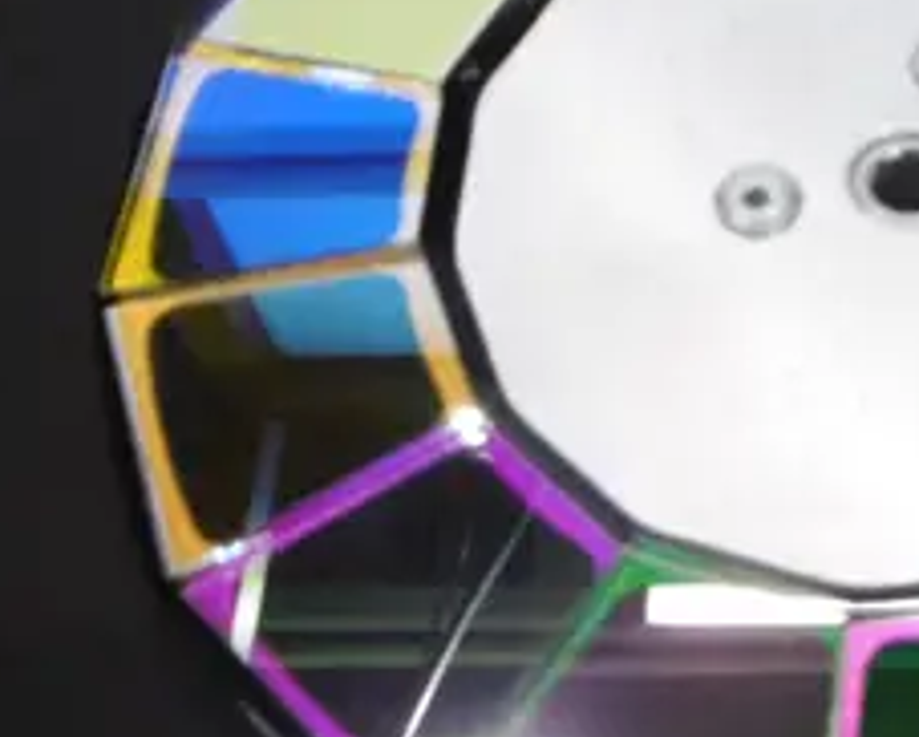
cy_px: 231
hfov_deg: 26.9
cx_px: 947
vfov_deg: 23.0
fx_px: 1797
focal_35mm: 66
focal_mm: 4.3
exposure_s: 1/100
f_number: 3.1
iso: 100
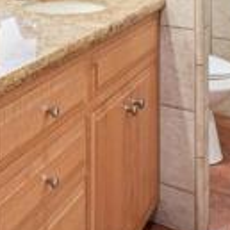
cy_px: -79
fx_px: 444
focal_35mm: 59
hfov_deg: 27.2
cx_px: -7
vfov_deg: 24.8
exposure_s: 1/30
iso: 640
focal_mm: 14
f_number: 8
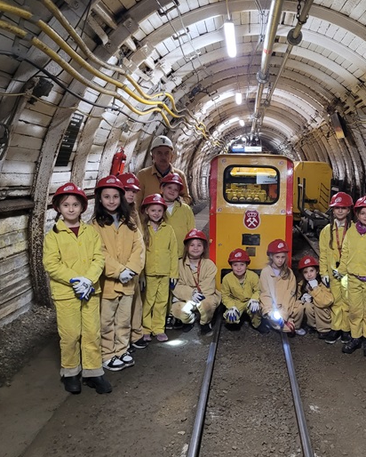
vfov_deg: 50.2
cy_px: 241
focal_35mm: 36
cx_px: 264
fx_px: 487
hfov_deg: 40.3
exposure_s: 1/50
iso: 640
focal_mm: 5.4
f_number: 1.8
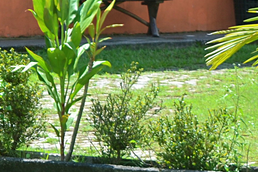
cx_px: -131
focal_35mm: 406
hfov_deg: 5.0
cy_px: -136
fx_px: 2914
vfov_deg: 3.4
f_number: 6.3
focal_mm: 55
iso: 100
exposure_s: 1/160
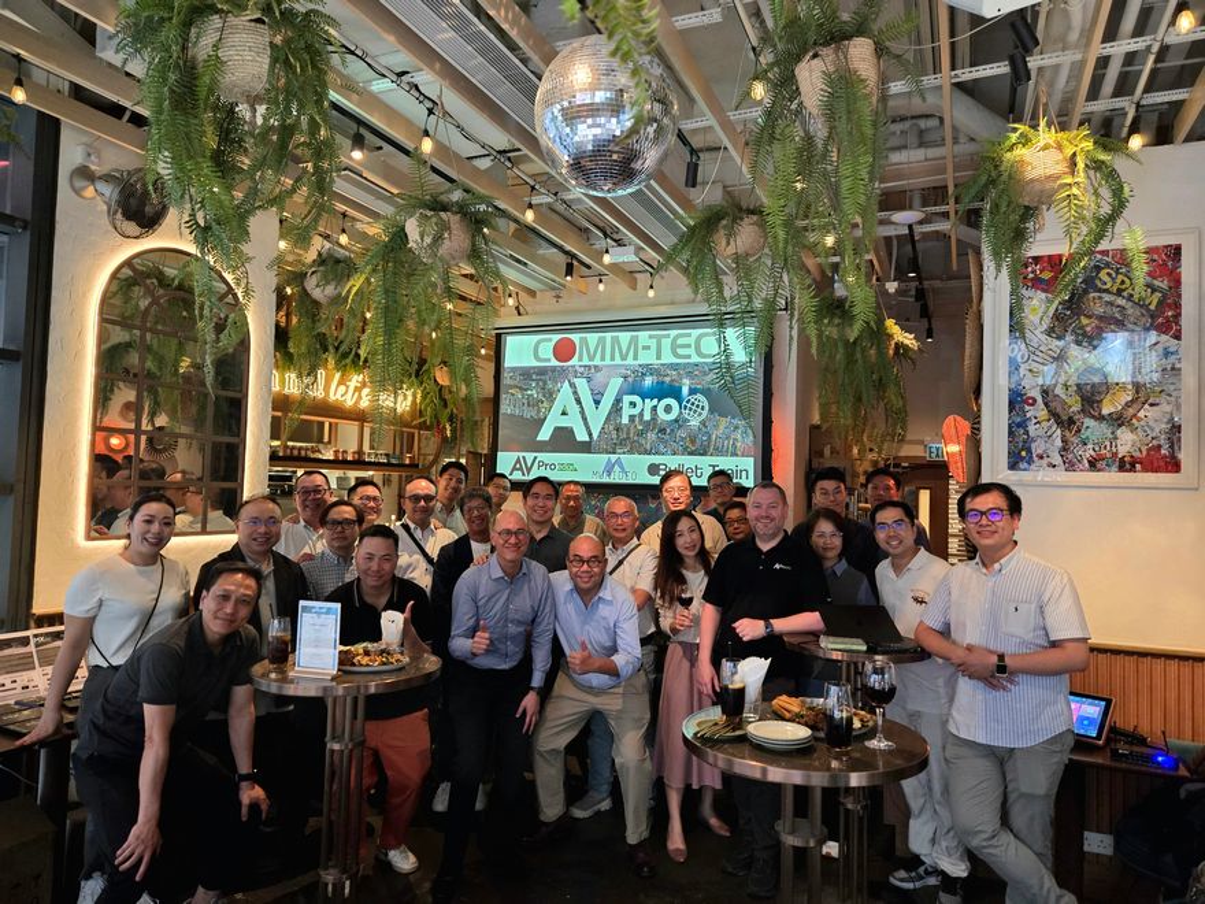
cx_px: 602
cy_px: 452
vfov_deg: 58.9
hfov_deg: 73.9
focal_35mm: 23
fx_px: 801
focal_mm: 5.4
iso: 500
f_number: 1.8
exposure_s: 1/32.1
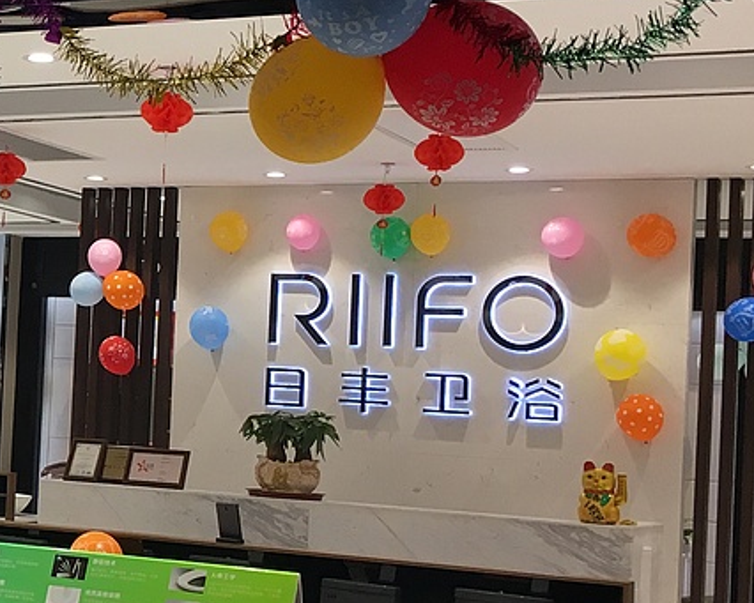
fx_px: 1897
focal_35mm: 85
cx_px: -237
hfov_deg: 20.5
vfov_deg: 18.1
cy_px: 327
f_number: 2.2
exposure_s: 1/33
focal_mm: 4.15
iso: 32
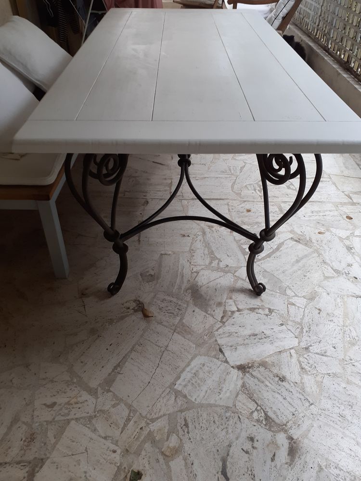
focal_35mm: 27
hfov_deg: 51.4
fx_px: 375
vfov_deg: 65.3
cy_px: 240
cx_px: 180
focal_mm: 3.6
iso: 64
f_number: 1.9
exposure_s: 1/100
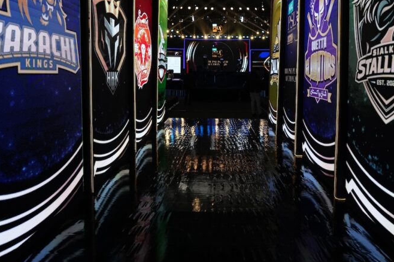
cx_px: 217
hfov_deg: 65.3
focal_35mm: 28
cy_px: 83
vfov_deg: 45.5
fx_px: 306
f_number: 2.8
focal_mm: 18
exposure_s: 1/320
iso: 1600
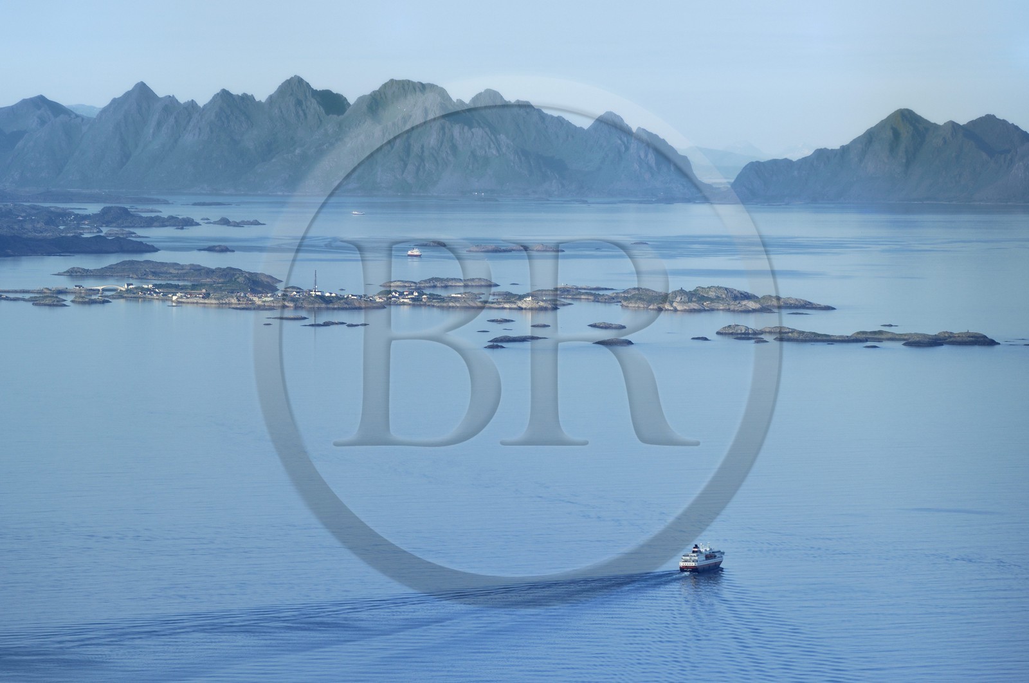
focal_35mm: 232
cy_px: 342
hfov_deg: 8.9
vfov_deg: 5.9
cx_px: 514
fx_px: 6636
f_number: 4
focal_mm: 155
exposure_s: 1/1250
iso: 100
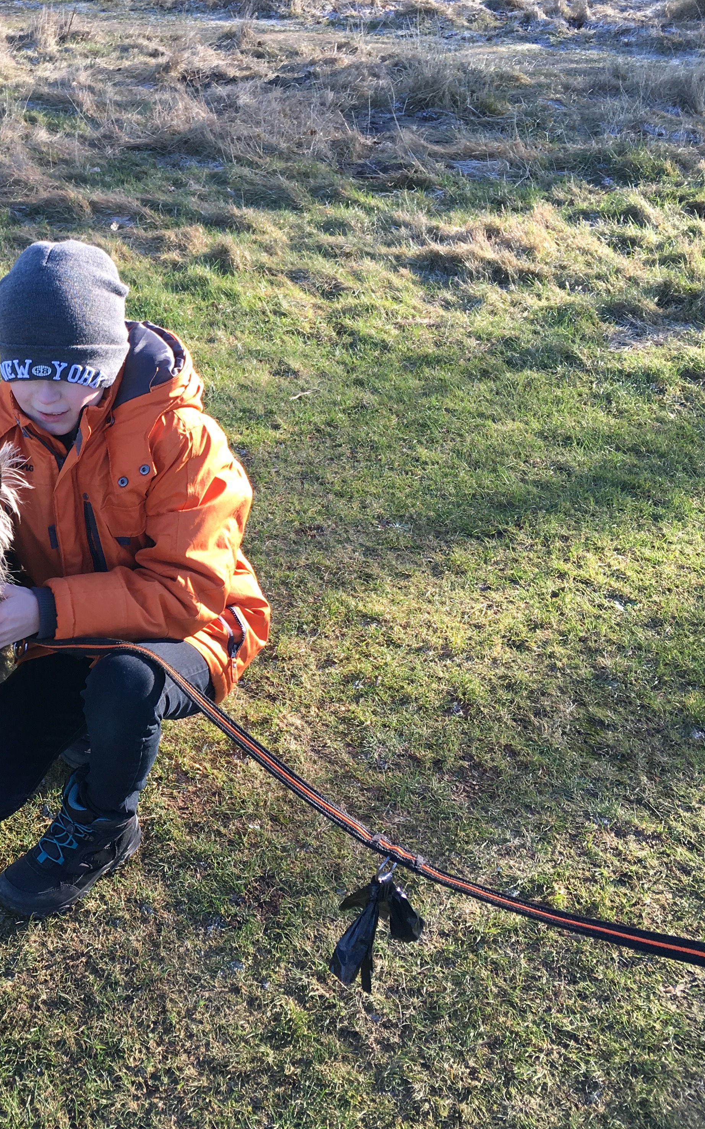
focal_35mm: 42
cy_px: 565
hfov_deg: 28.3
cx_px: -31
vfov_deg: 47.2
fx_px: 1291
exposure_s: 1/279
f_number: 2.2
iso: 25
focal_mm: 4.15
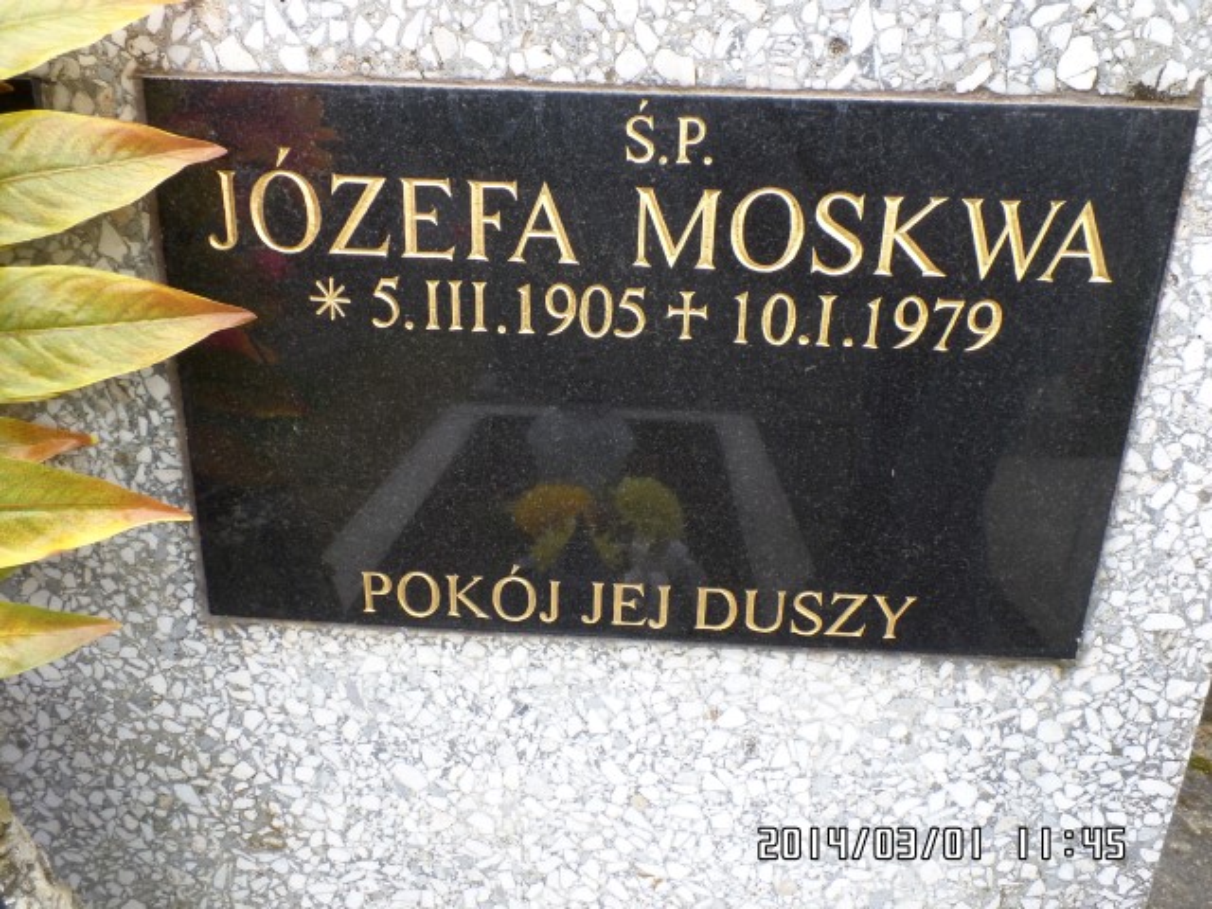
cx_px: 606
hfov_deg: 73.9
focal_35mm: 23
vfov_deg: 58.9
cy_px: 454
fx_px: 805
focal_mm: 4.1
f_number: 3.5
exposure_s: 1/90
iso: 100
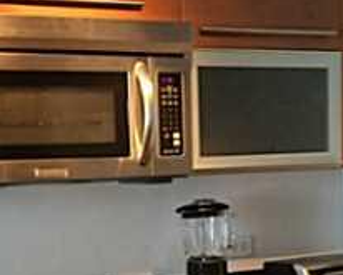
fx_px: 1117
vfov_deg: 13.7
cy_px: 305
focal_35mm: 110
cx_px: 172
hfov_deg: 17.5
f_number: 2.2
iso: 250
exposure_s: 1/24
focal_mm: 4.15
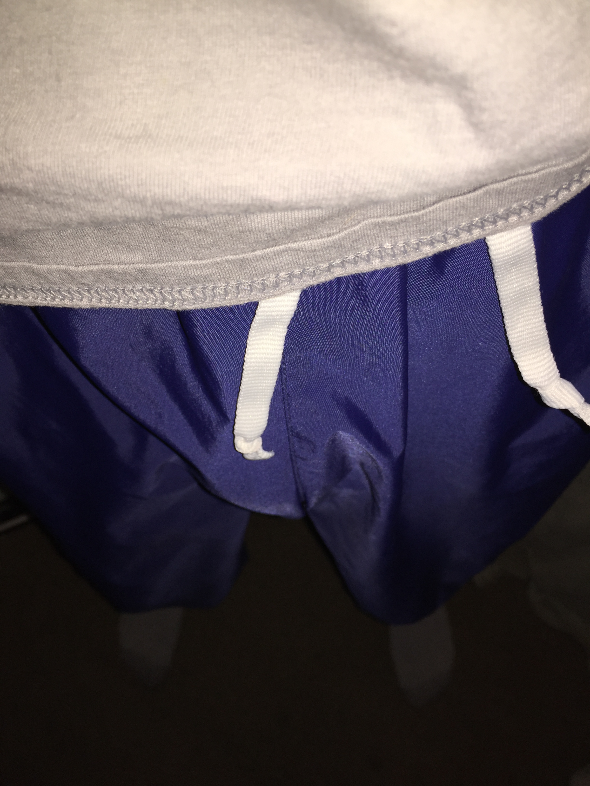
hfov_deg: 48.2
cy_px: 393
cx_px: 295
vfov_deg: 61.7
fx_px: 659
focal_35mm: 29
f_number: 2.2
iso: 32
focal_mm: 4.15
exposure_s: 1/88
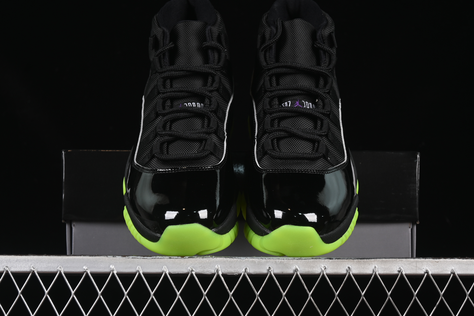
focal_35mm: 75
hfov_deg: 27.0
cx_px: 237
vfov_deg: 18.2
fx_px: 987
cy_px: 158
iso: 160
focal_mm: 50
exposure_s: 1/60
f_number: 6.3
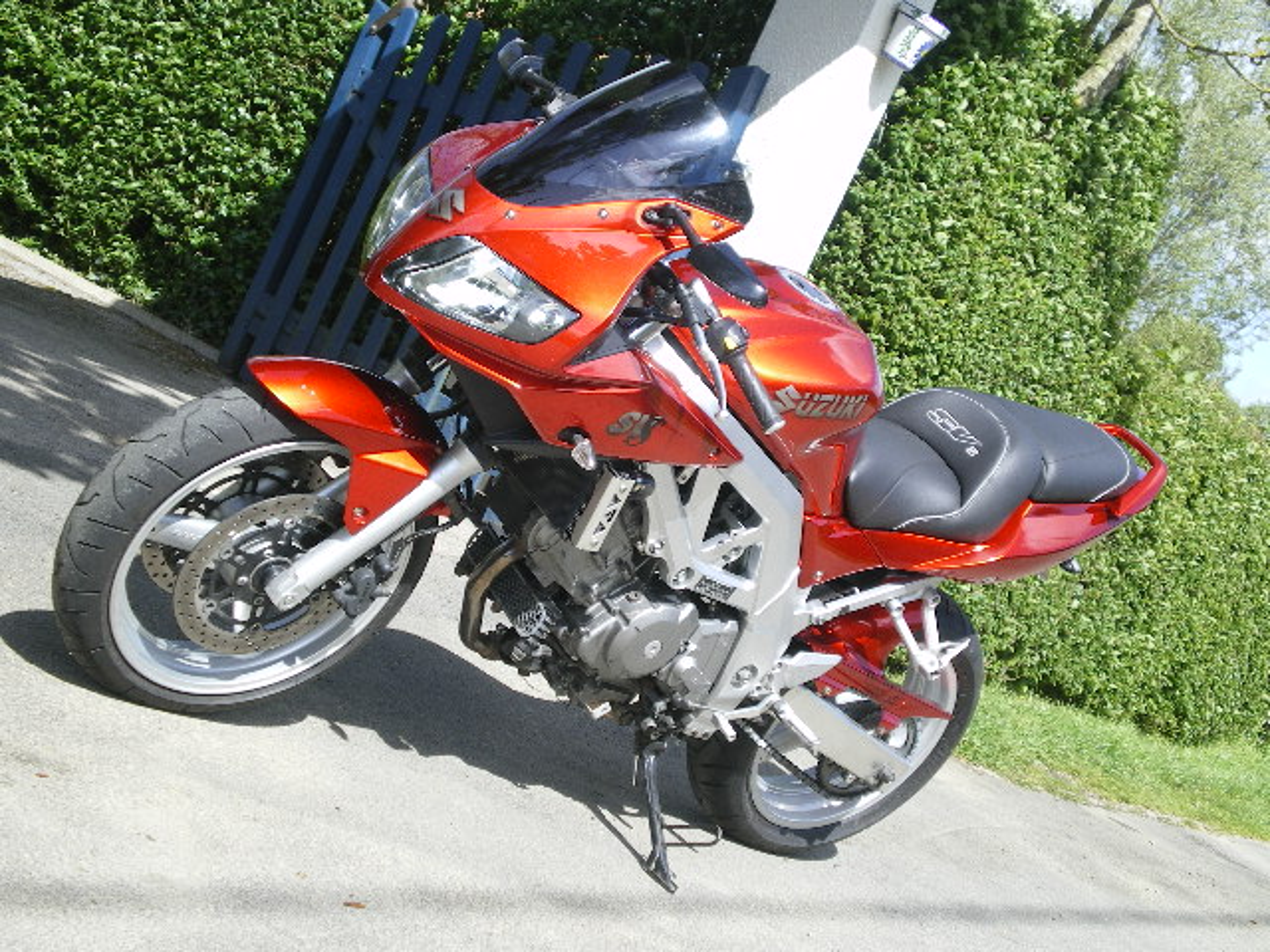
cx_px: 635
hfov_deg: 29.8
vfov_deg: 22.6
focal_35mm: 65
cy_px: 476
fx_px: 2385
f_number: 4.4
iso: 50
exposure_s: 1/200
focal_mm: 11.3
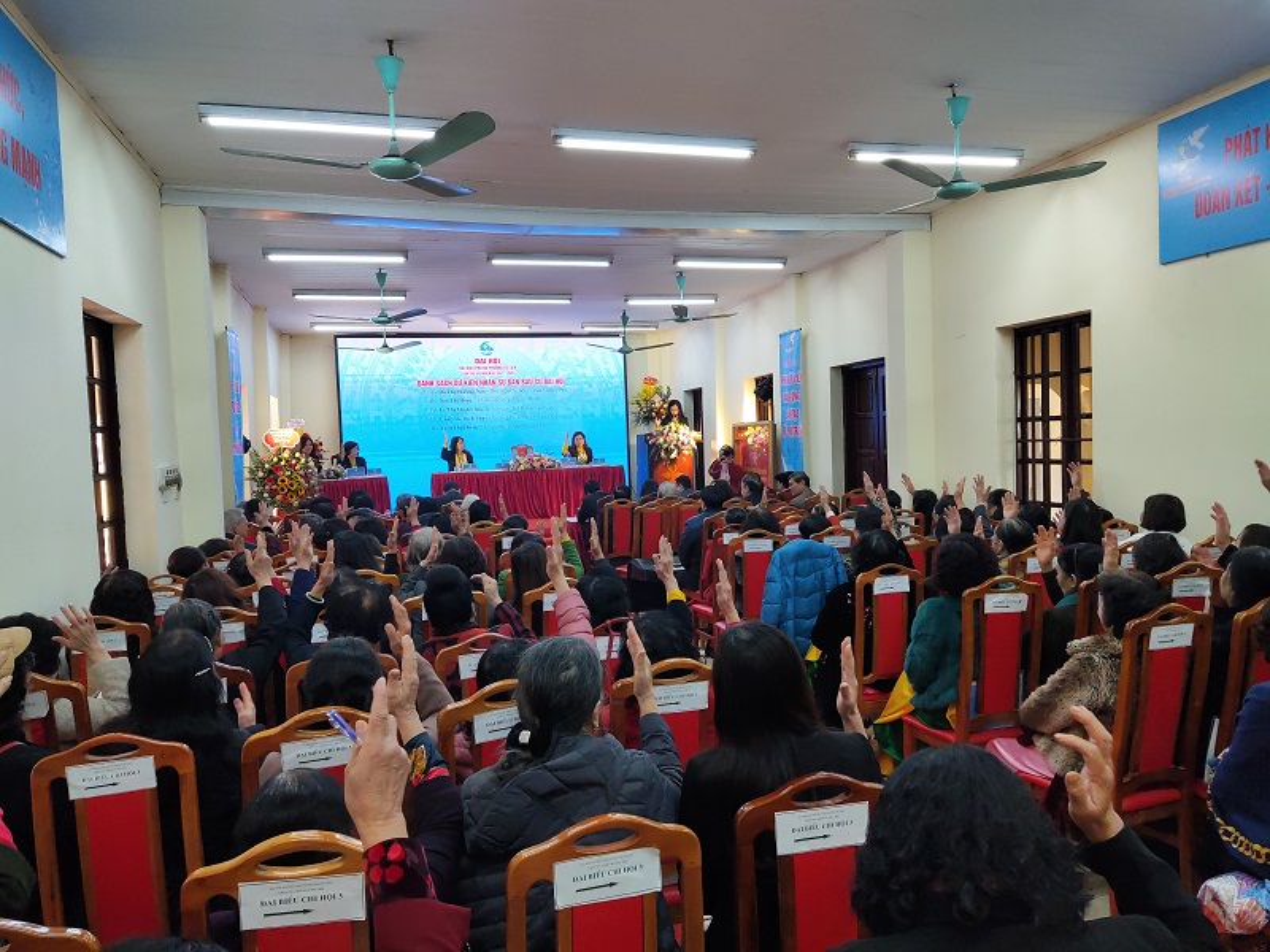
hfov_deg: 69.4
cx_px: 635
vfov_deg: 54.9
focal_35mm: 25
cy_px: 476
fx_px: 917
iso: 123
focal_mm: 4.71
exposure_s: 1/100
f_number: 1.7
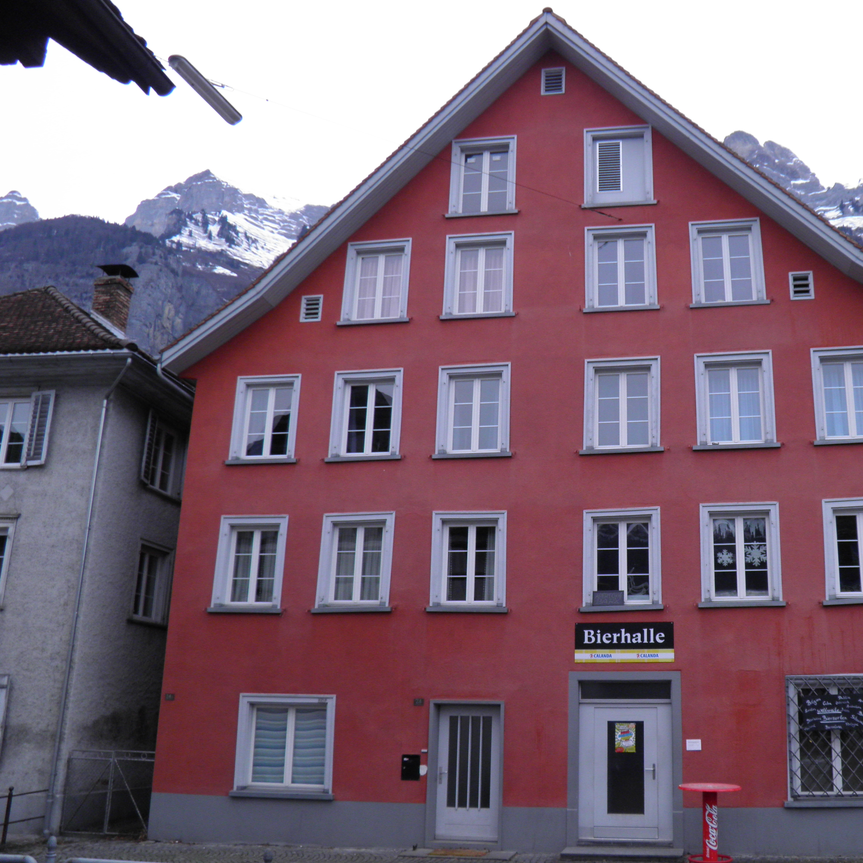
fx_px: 959
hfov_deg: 47.8
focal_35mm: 34
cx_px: 567
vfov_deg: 48.4
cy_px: 443
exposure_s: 1/30
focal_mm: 4.9
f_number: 2.8
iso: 100
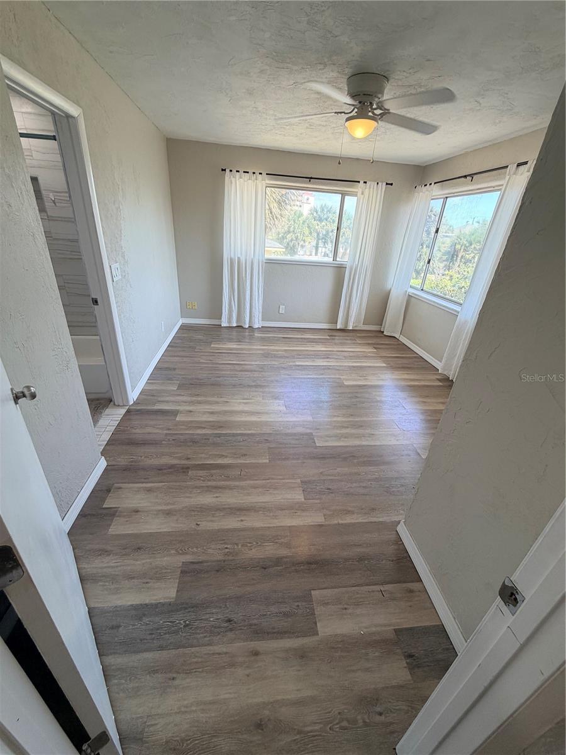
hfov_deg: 85.7
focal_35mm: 14
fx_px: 305
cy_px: 378
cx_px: 283
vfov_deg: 102.1
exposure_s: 1/120
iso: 80
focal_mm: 2.22
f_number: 2.2
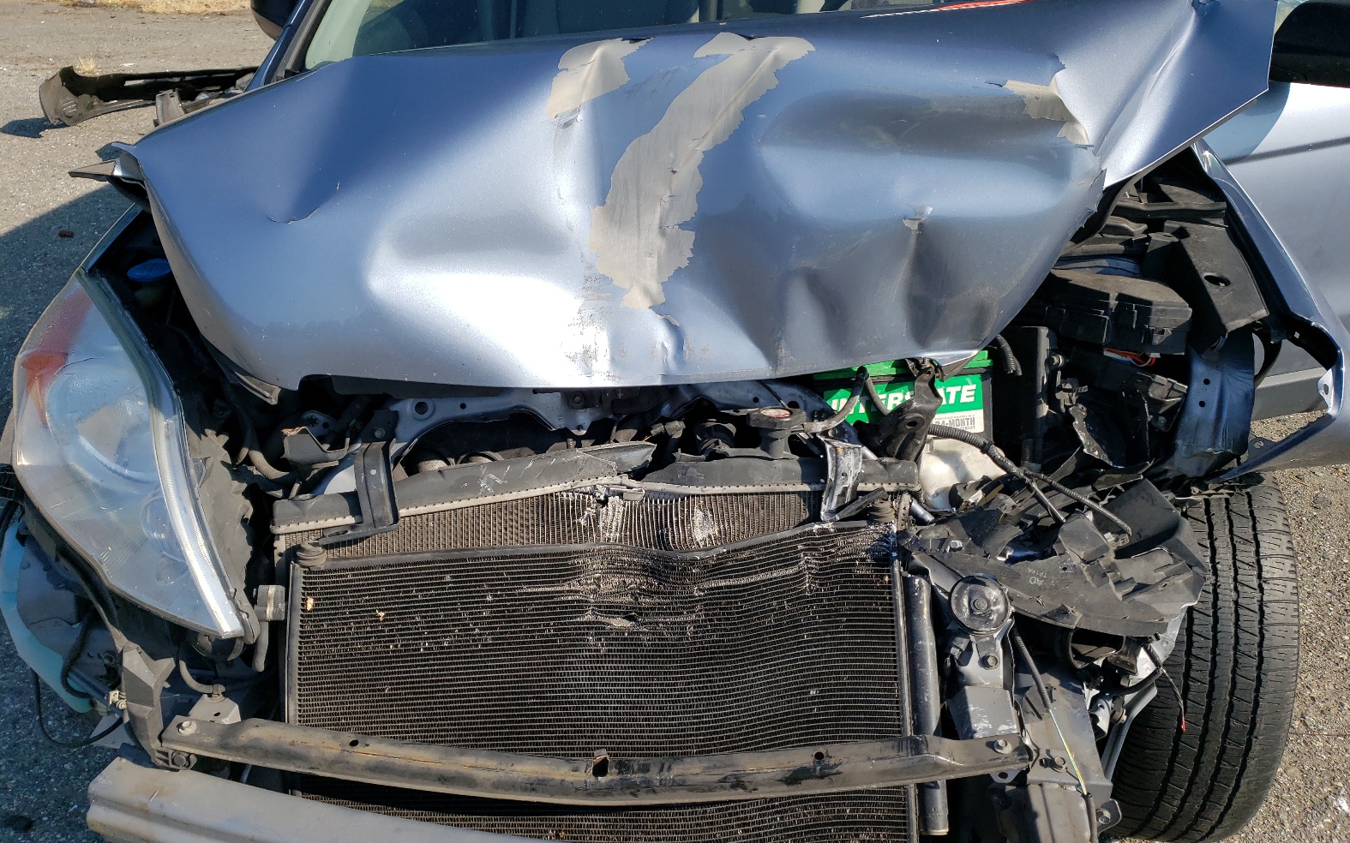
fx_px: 1030
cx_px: 679
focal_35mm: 28
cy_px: 384
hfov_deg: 66.5
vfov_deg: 44.5
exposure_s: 1/2500
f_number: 1.5
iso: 50
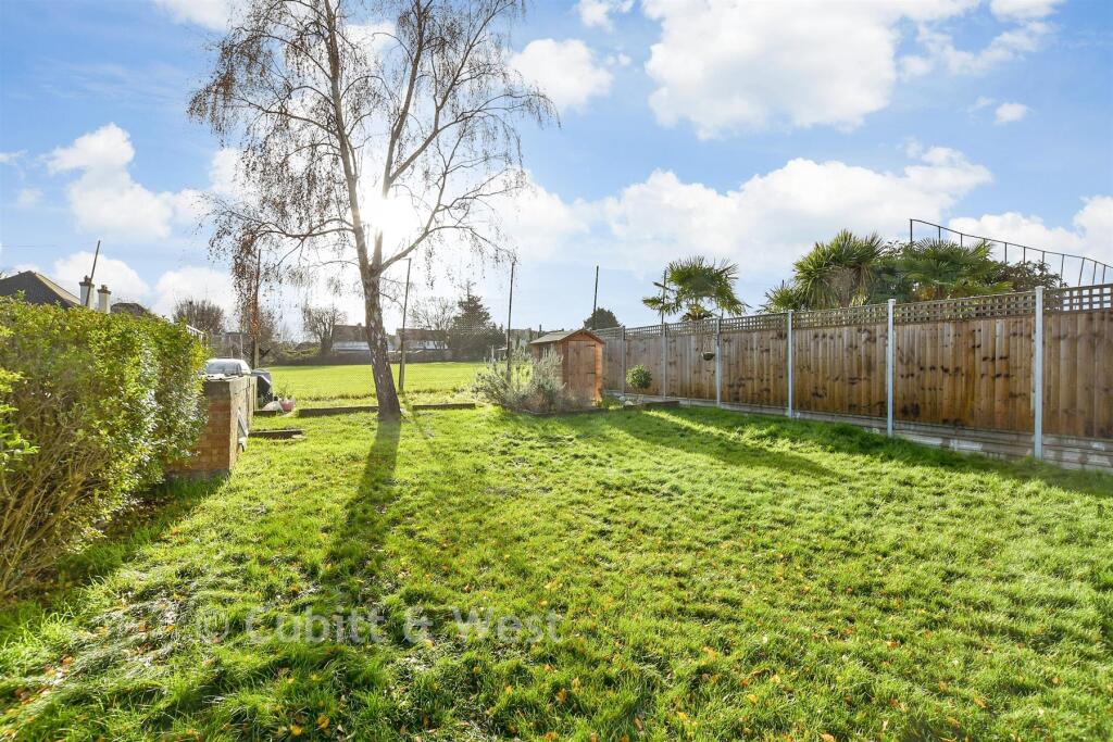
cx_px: 556
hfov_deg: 96.7
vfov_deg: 73.8
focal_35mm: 16
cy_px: 371
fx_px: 495
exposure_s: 1/250
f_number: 8
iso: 160
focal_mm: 11
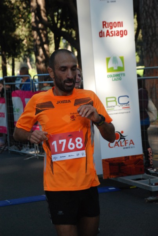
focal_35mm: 105
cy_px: 118
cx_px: 79
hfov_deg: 13.1
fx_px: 688
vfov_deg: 19.4
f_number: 5.6
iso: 1000
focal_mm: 70
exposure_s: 1/640
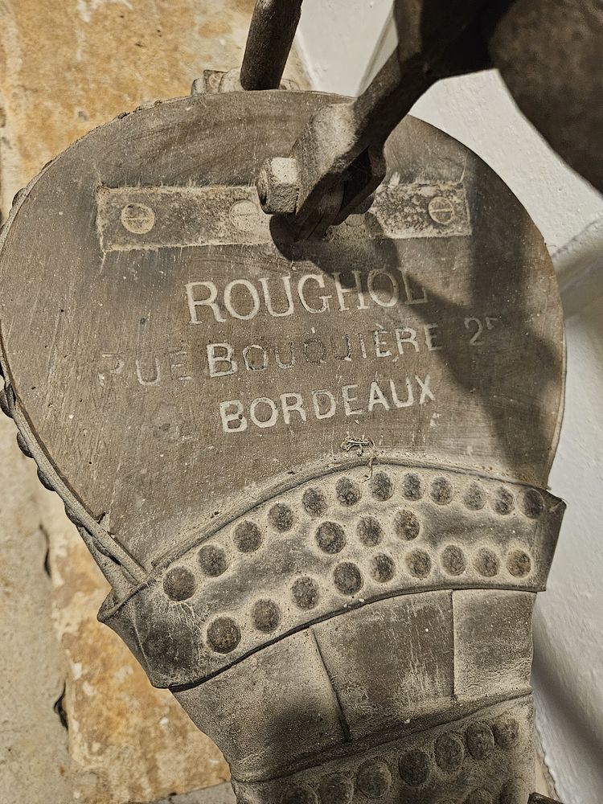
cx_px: 302
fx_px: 534
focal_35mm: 23
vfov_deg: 73.9
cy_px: 402
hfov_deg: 58.9
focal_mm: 5.4
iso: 640
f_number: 1.8
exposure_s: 1/33
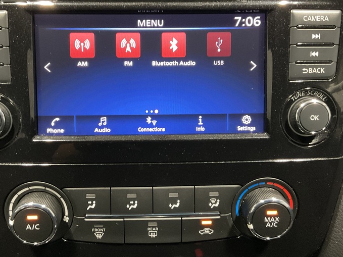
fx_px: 406
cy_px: 117
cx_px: 154
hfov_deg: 45.7
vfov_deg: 35.1
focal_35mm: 41
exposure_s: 1/25
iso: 400
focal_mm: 3
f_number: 1.8
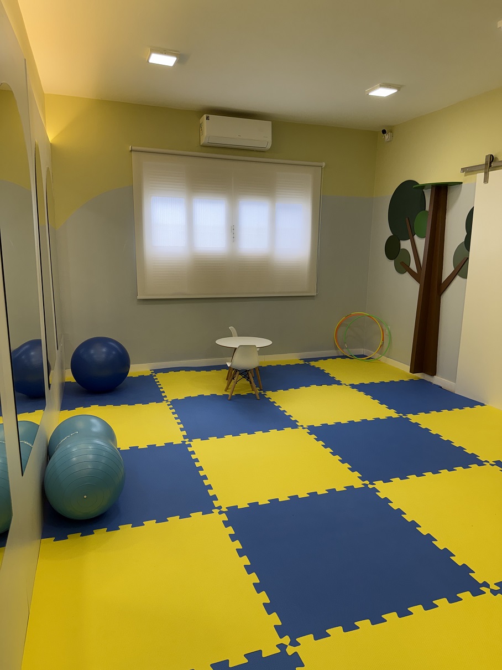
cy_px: 335
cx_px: 251
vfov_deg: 71.6
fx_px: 464
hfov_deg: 56.8
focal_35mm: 24
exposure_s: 1/153
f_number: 1.78
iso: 100
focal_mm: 6.76
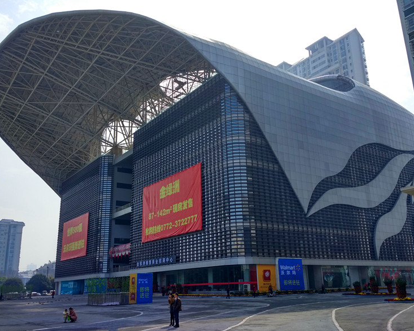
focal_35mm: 32
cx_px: 207
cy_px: 167
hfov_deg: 55.7
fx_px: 392
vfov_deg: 45.8
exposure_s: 1/1110
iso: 101
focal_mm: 4.12
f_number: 2
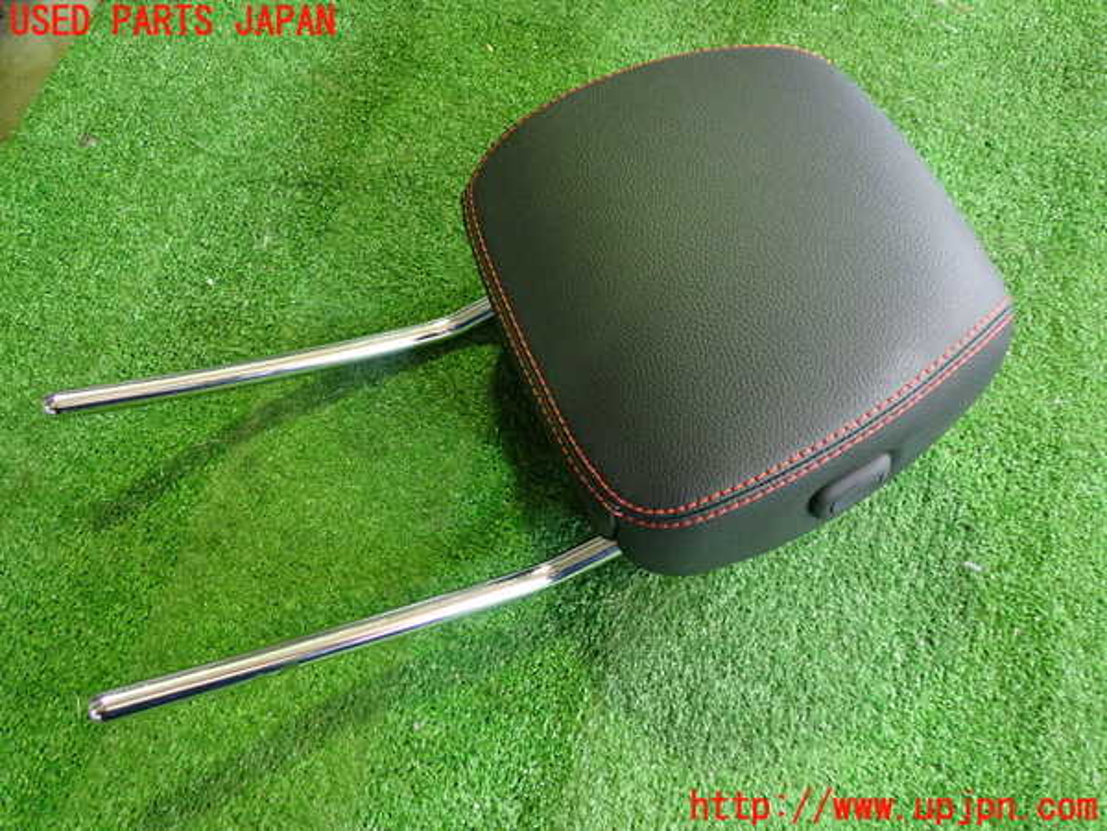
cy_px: 416
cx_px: 554
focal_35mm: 30
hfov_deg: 60.0
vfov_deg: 46.8
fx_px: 959
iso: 400
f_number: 2.3
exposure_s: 1/30
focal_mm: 5.4
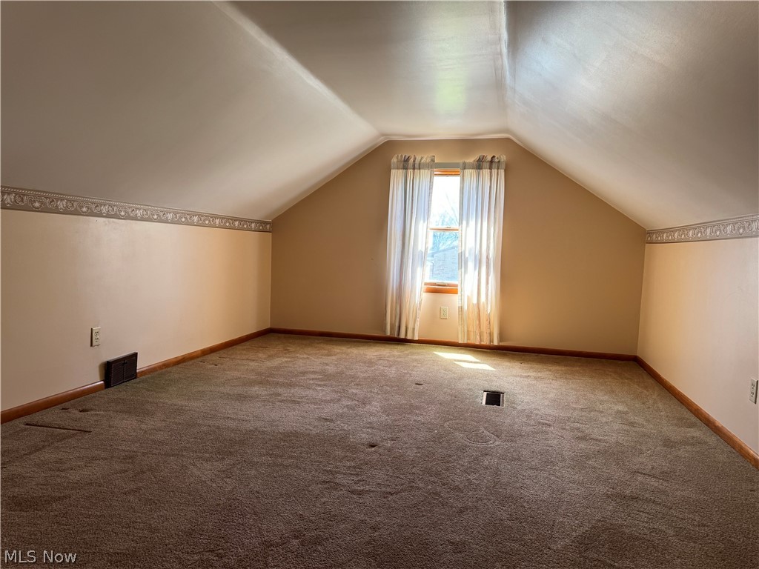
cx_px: 380
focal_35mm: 24
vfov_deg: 56.8
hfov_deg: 71.6
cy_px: 284
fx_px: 526
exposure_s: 1/120
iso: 100
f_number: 1.78
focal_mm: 6.86
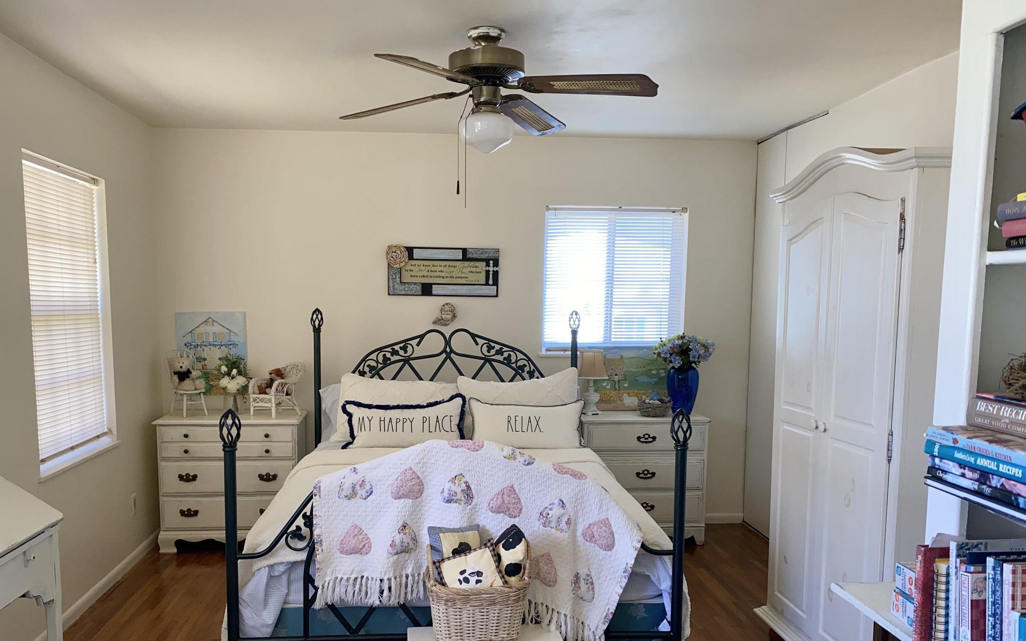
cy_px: 393
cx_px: 487
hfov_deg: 62.9
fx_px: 839
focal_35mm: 30
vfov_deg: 41.6
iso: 32
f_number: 1.8
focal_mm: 4.25
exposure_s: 1/49
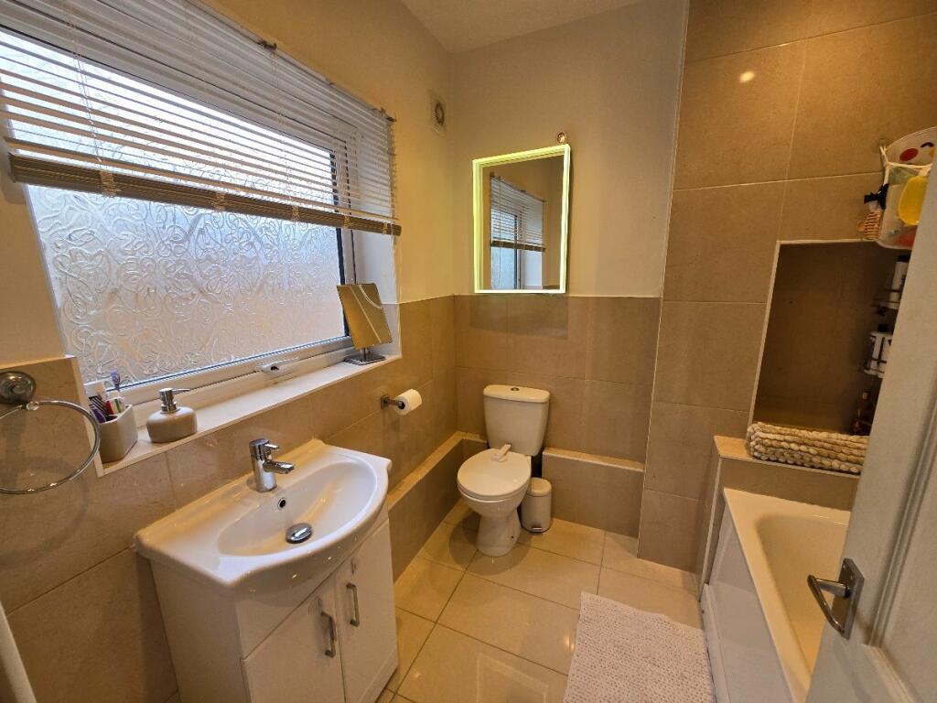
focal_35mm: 13
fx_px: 352
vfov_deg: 89.9
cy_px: 352
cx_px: 468
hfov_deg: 106.2
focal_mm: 2.2
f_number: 2.2
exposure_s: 1/100
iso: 50
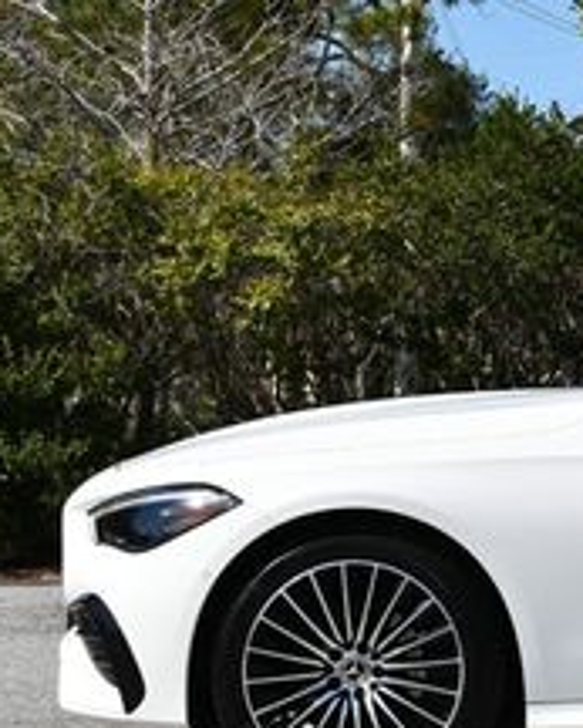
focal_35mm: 156
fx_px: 3362
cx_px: 1008
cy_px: 256
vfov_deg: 12.3
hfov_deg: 9.5
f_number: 9
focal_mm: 28
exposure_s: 1/320
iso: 100
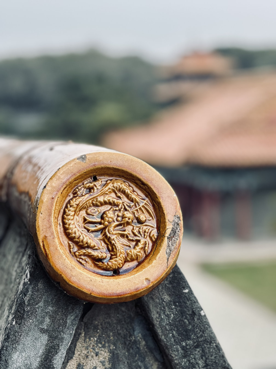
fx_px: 819
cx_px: 138
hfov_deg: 19.1
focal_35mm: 77
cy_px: 184
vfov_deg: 25.3
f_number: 2.8
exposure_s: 1/121
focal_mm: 9
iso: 25
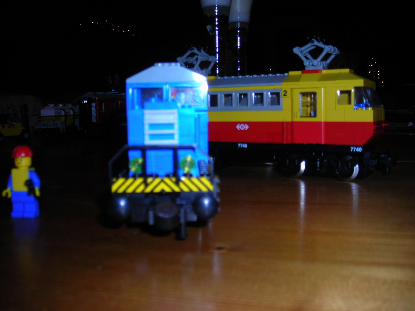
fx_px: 456
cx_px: 208
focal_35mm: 38
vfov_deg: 37.7
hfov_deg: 49.0
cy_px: 156
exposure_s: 1/60.1
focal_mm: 6.3
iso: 50
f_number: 3.2
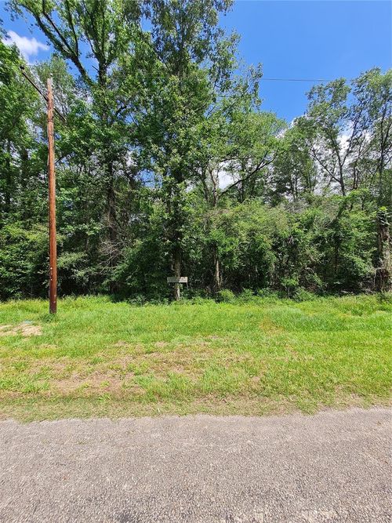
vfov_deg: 106.2
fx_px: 196
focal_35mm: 13
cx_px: 196
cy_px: 262
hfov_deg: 89.9
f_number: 2.2
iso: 50
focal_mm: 1.74
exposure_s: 1/972
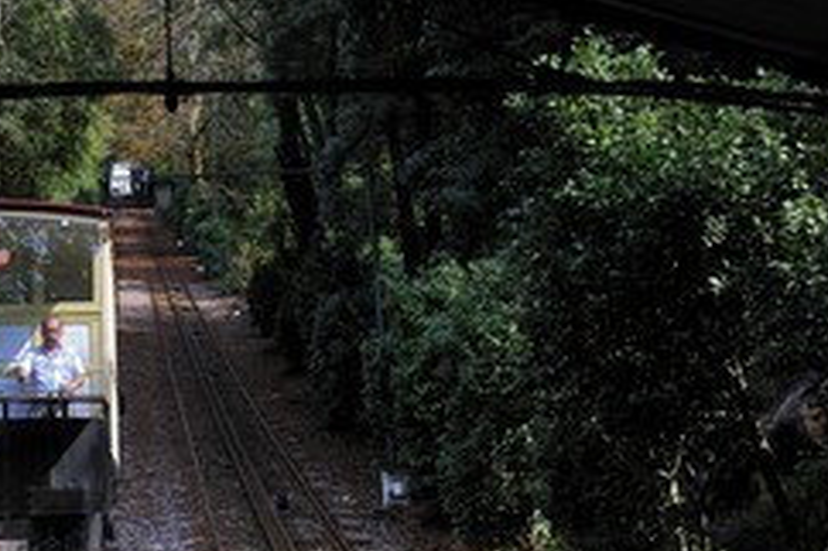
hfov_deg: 29.9
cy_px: 339
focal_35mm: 66
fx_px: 1517
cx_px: 171
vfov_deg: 20.5
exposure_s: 1/125
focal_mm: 38
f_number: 7.1
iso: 200
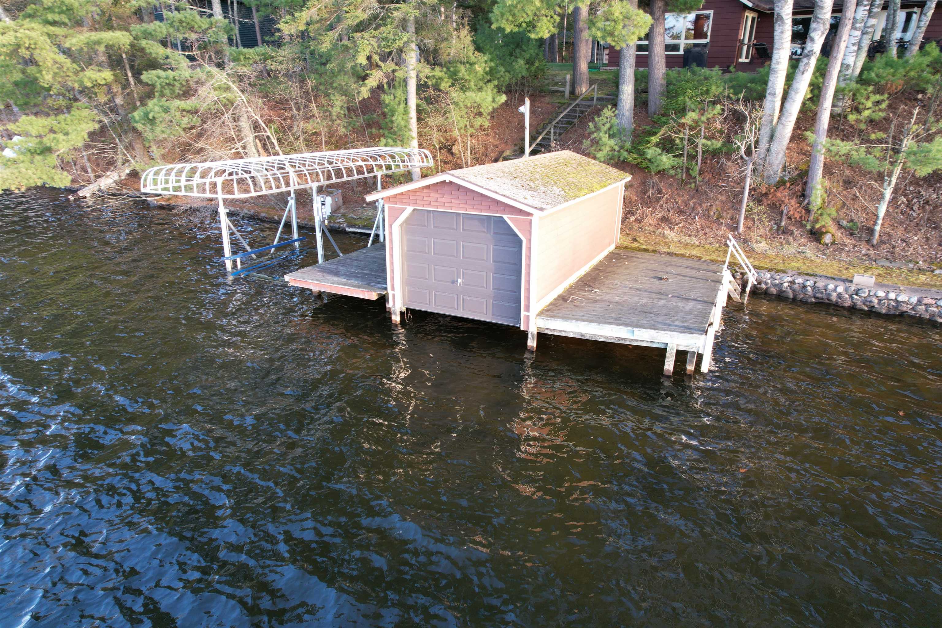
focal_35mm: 22
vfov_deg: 57.2
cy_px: 314
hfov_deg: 78.6
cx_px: 471
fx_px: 576
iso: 110
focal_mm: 8.38
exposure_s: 1/80
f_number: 2.8
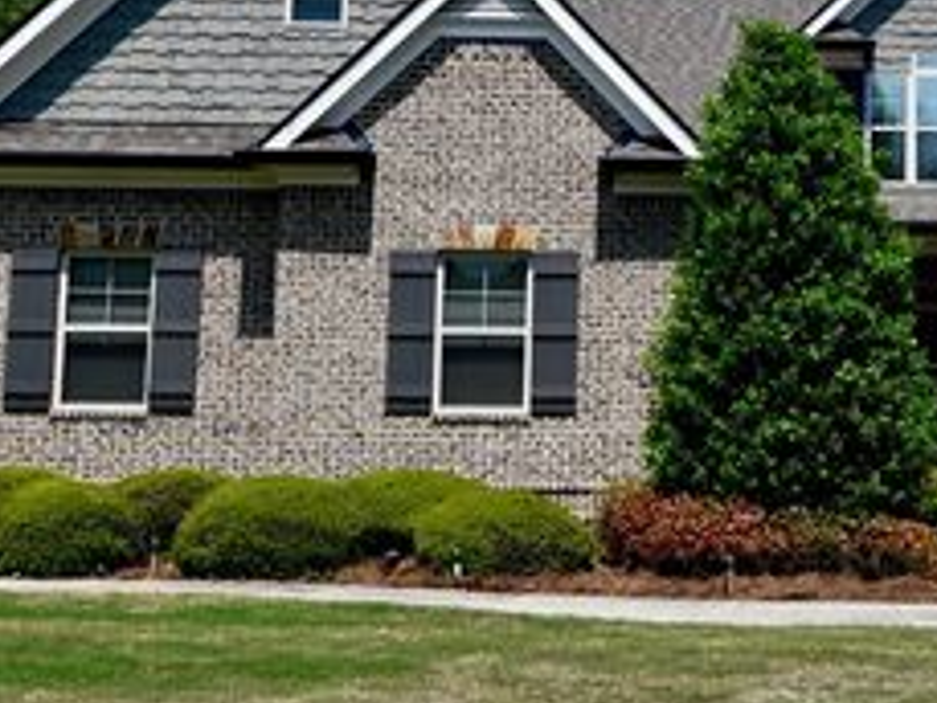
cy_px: 112
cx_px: 810
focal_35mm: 44
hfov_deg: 40.3
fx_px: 1192
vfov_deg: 31.8
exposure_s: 1/320
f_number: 9
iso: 100
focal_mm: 14
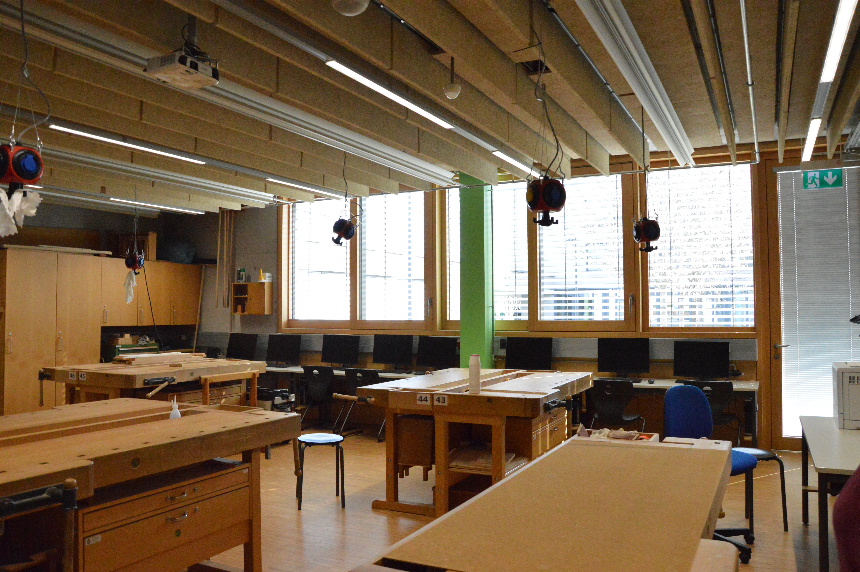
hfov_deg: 67.4
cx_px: 430
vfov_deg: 47.8
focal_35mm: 27
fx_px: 644
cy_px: 286
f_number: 5.6
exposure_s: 1/1600
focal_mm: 18
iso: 6400
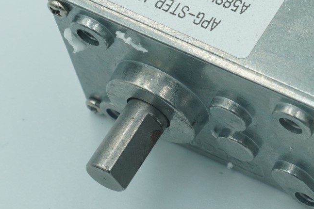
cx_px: 417
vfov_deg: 7.0
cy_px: 83
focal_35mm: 195
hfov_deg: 10.3
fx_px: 1699
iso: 200
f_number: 8
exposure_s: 1/100
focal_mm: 35
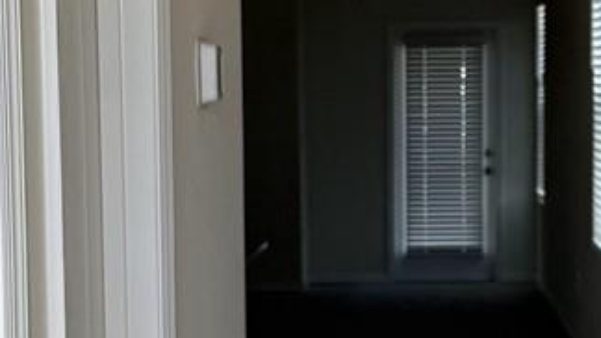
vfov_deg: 9.4
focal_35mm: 129
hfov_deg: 16.6
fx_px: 2055
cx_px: 306
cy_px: 267
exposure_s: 1/363
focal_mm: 6.76
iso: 80
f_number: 1.78
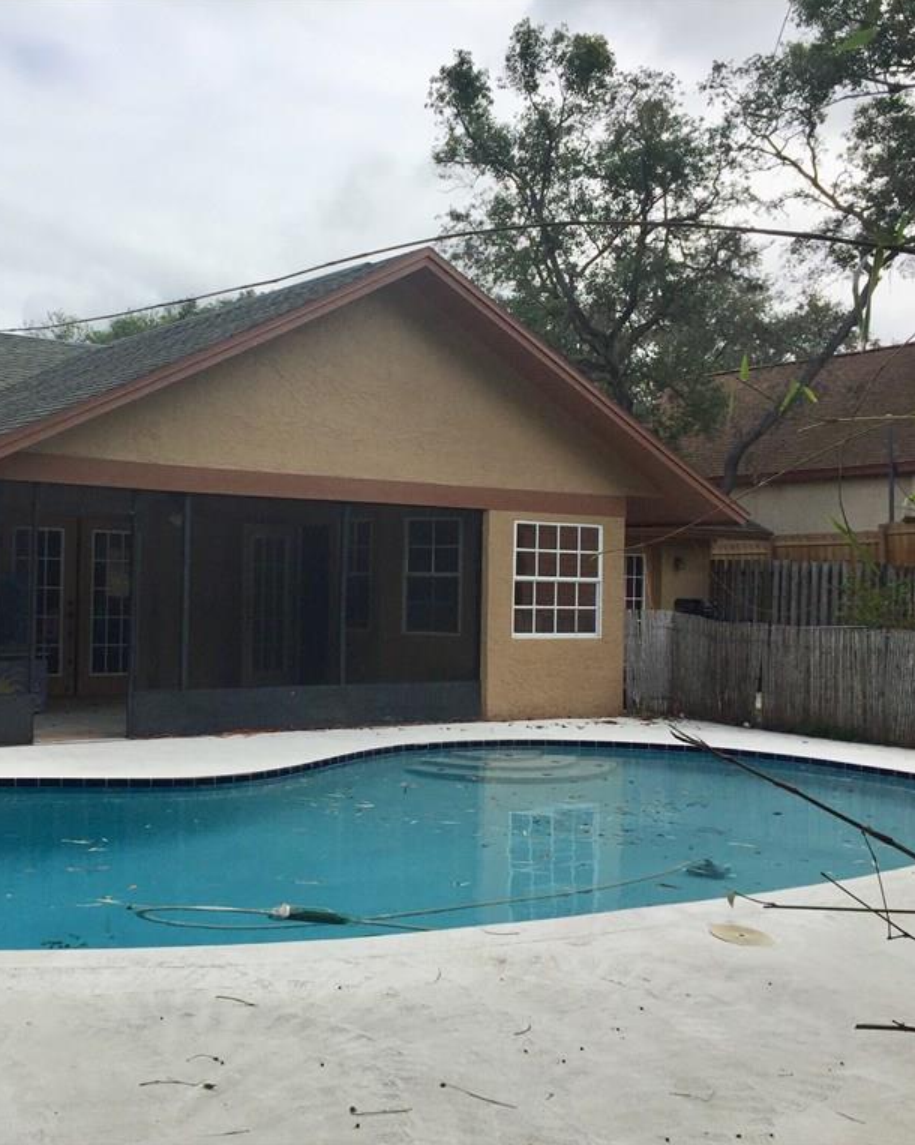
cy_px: 572
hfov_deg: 38.5
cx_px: 280
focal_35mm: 38
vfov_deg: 47.9
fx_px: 1287
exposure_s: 1/2639
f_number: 2.2
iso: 32
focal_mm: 4.15
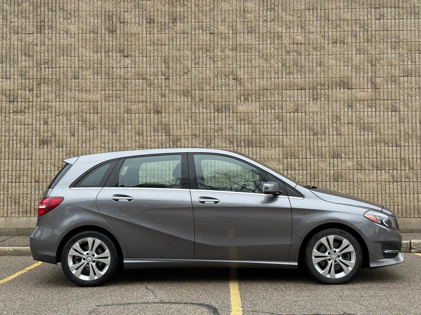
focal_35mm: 48
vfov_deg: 30.3
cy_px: 158
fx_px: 584
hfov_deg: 39.7
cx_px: 210
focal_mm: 6.76
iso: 80
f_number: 1.78
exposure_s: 1/1242
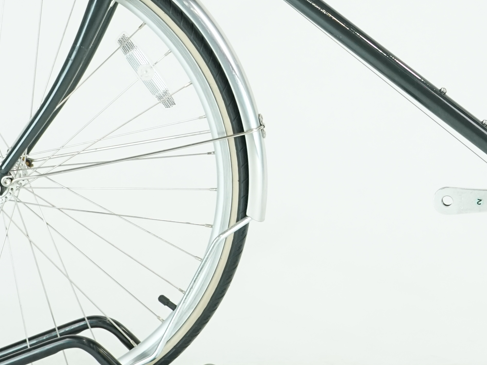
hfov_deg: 11.9
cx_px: 479
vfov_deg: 8.9
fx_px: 2321
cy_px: -60
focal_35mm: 165
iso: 1600
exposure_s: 1/200
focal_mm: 54
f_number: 5.6
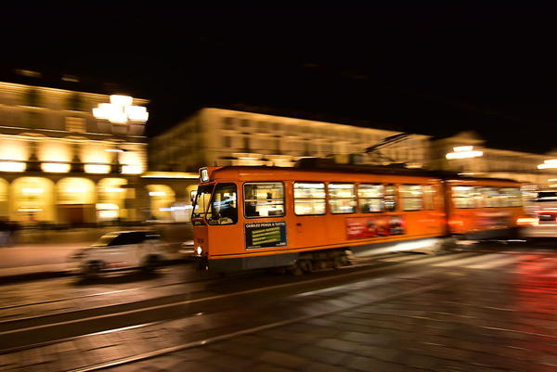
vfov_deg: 53.2
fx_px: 372
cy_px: 186
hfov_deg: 73.7
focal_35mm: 24
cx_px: 278
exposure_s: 1/13
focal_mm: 16
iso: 1000
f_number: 3.5
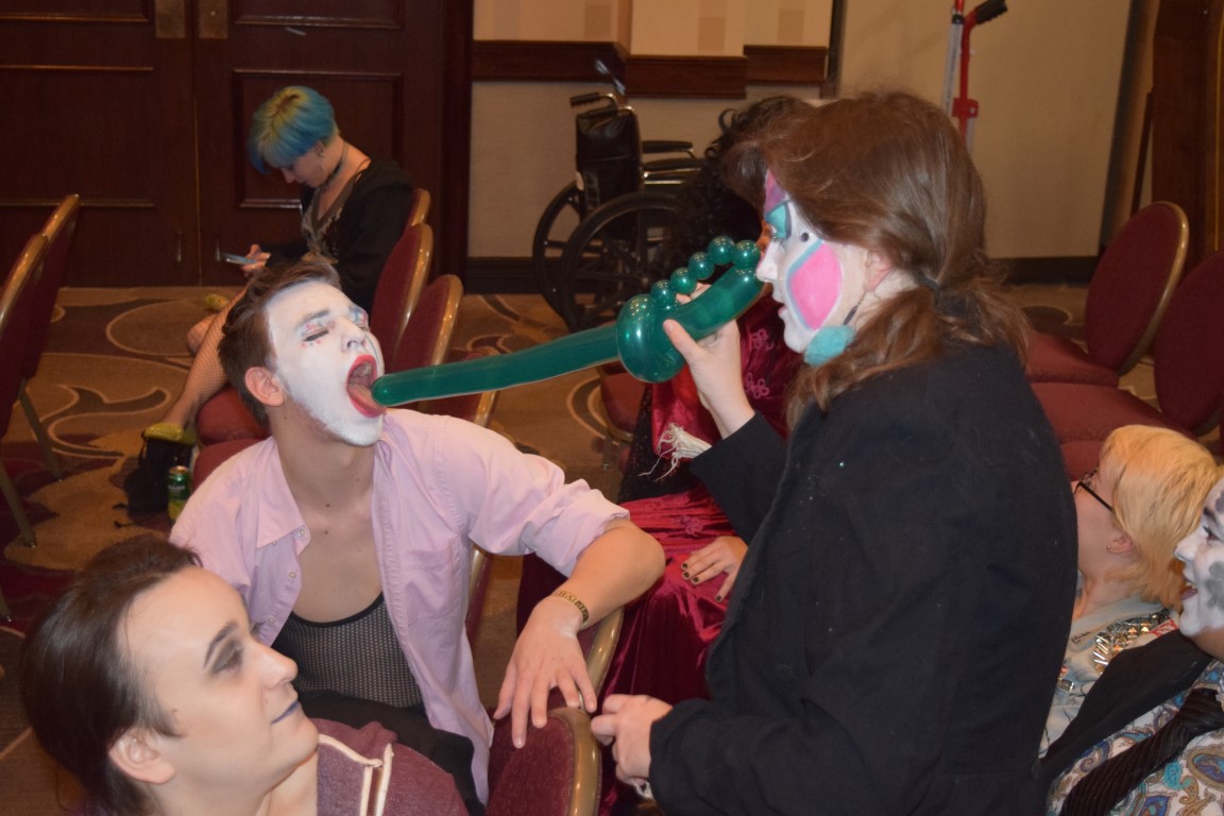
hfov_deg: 37.9
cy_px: 408
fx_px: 1785
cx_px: 612
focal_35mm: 52
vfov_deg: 25.8
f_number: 4.5
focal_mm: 35
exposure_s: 1/60
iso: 3200
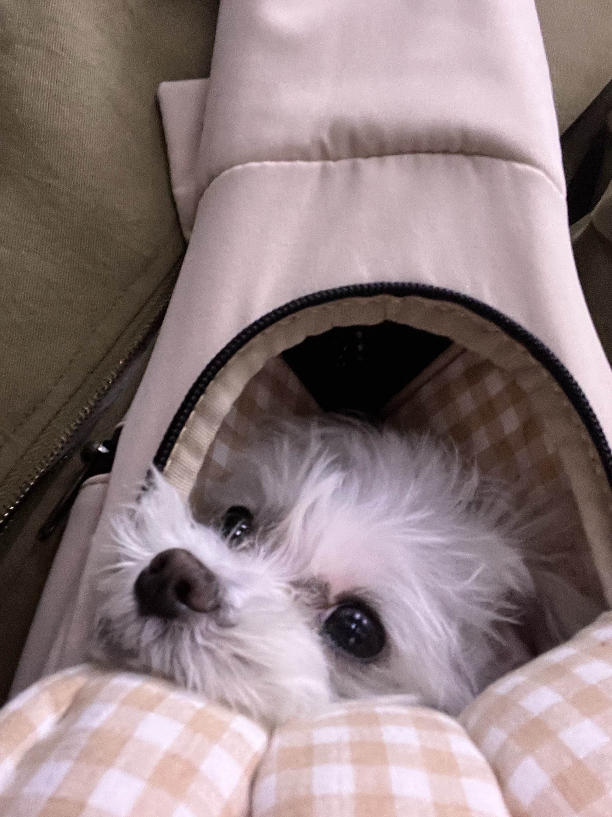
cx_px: 306
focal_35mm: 30
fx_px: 707
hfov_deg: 46.8
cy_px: 408
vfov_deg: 60.0
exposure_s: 1/20
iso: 640
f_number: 2.2
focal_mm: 2.71
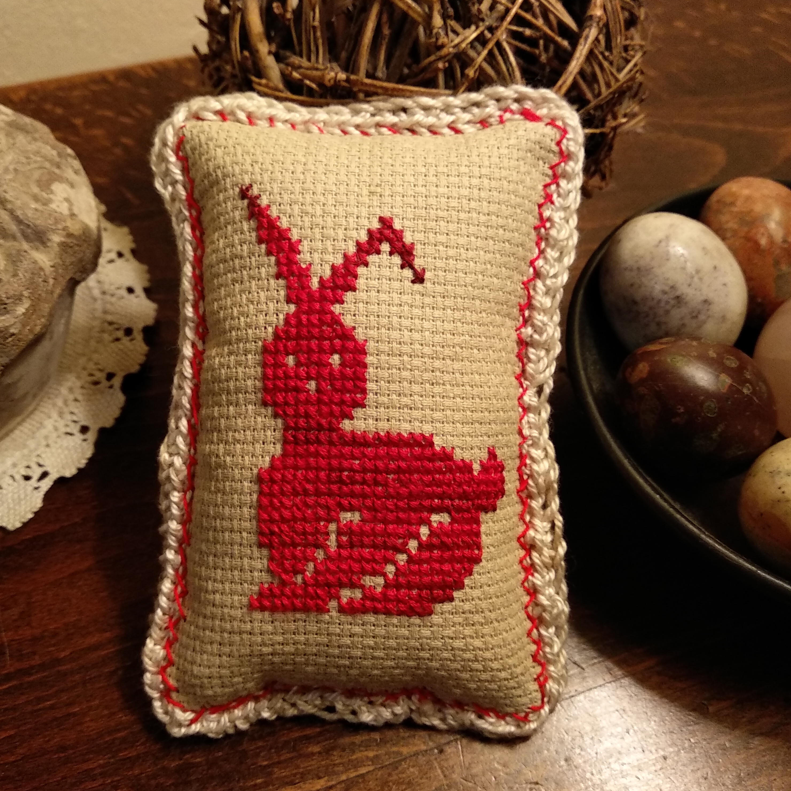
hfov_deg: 52.5
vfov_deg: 52.5
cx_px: 359
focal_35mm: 31
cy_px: 397
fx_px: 801
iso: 500
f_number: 2.2
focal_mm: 3.81
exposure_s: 1/25
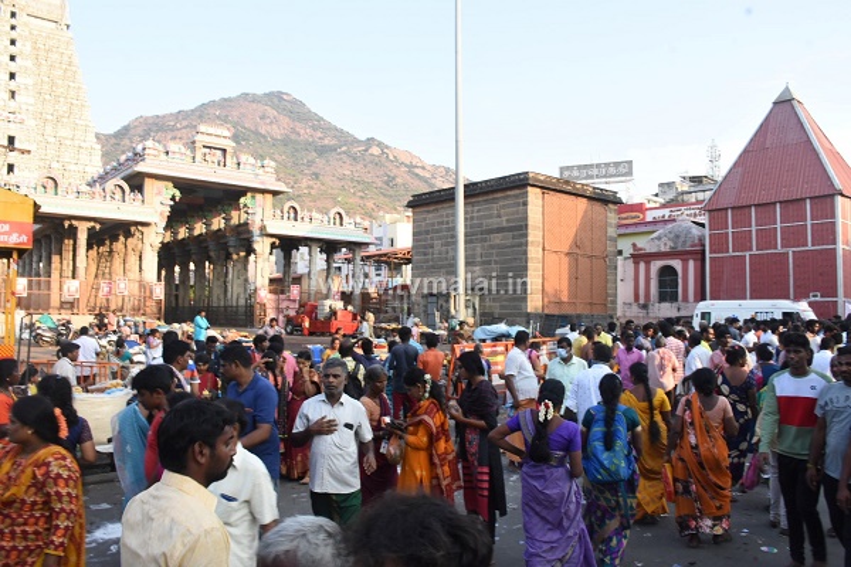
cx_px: 426
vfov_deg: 47.9
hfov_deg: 67.4
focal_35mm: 27
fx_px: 638
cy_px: 284
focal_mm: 18
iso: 800
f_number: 11
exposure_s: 1/125
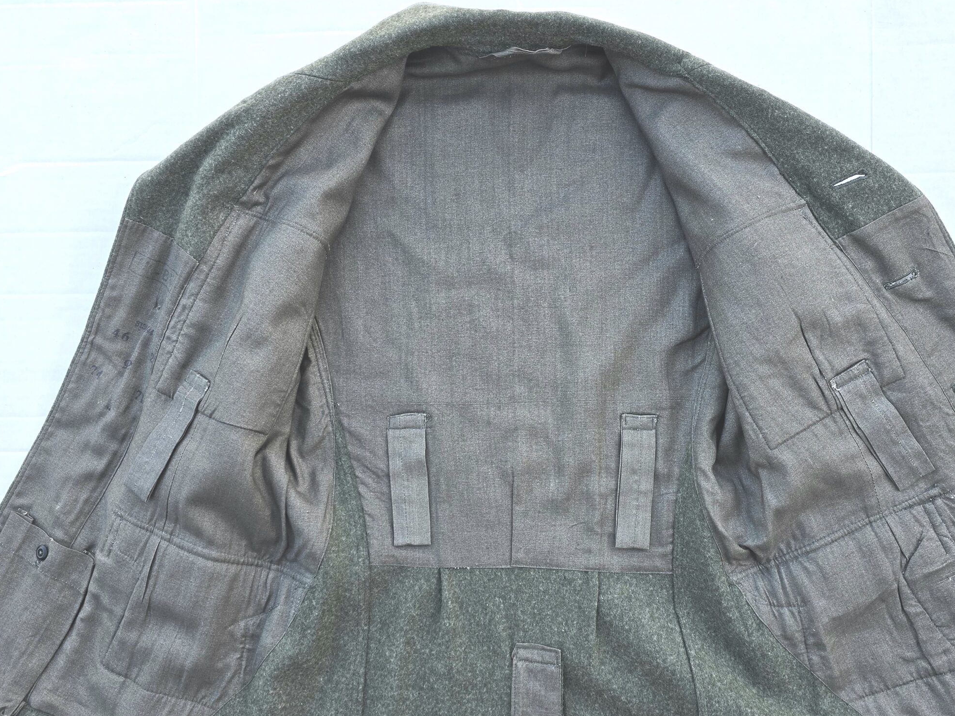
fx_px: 828
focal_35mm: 30
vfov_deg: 46.6
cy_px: 426
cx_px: 532
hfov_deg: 59.8
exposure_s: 1/182
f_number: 1.7
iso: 50
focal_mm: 6.3
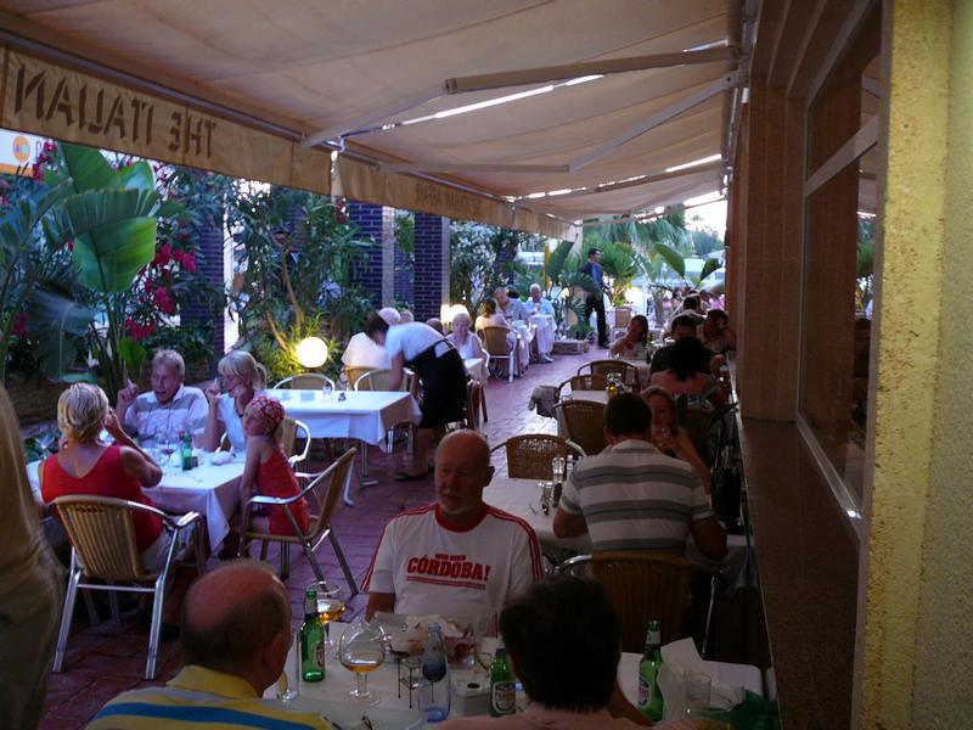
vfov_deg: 40.7
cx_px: 486
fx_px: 984
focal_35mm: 35
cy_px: 365
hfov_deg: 52.6
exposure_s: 1/8
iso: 100
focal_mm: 5.2
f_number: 2.8
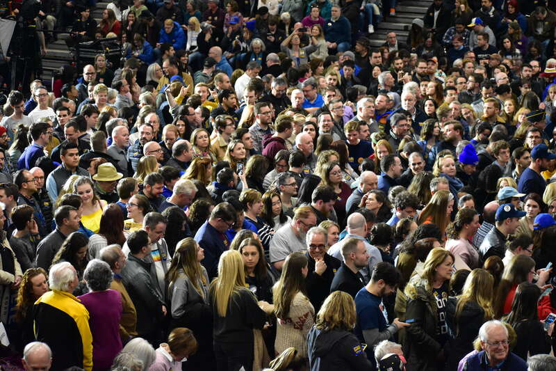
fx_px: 1621
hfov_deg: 19.5
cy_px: 186
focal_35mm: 105
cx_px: 278
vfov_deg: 13.0
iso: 5000
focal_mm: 70
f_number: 5
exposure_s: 1/125
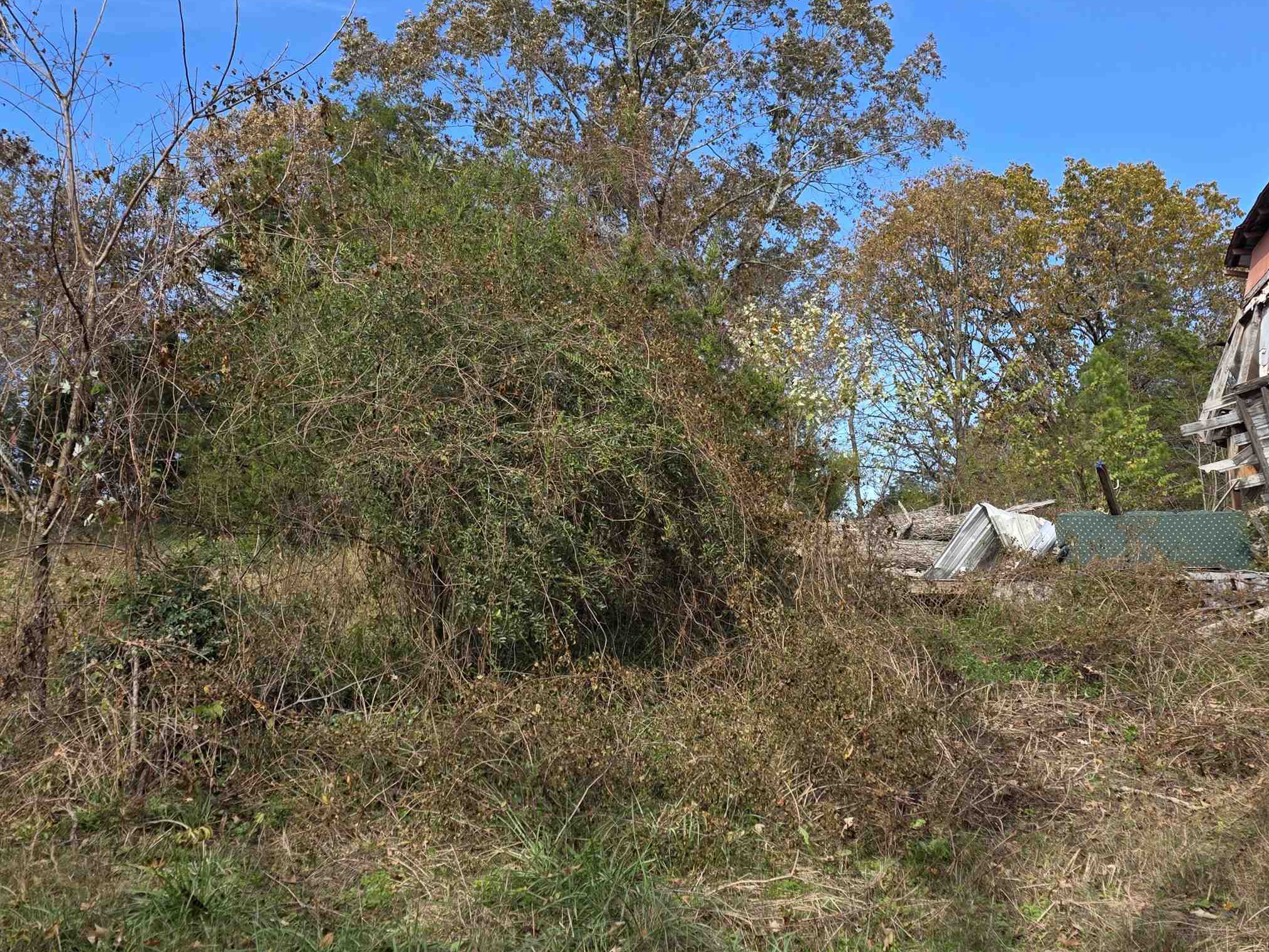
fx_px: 1283
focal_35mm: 35
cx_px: 673
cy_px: 404
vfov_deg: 40.6
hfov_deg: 52.6
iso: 80
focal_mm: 6.3
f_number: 1.7
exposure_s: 1/2071
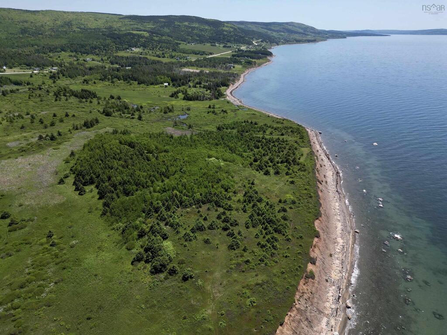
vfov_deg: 56.8
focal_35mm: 24
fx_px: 310
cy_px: 168
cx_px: 224
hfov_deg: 71.6
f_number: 1.7
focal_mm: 6.72
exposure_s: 1/2500
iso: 100
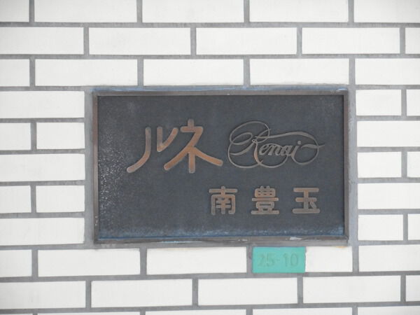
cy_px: 158
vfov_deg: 12.7
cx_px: 210
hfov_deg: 16.8
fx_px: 1420
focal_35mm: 117
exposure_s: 1/200
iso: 800
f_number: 5.9
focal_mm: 20.9
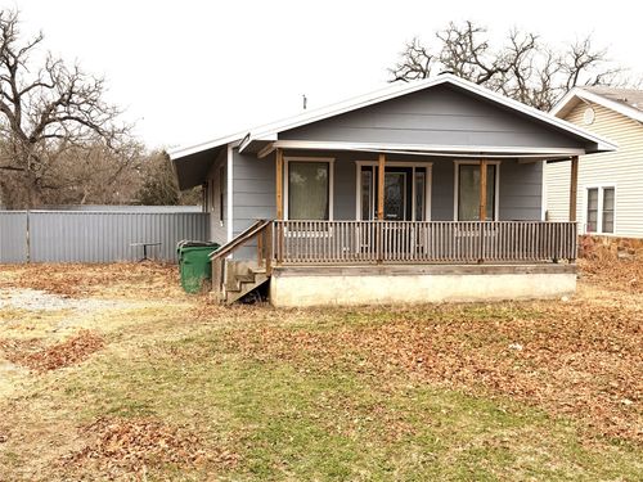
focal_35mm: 35
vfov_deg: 40.7
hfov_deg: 52.6
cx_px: 322
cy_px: 241
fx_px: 650
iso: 64
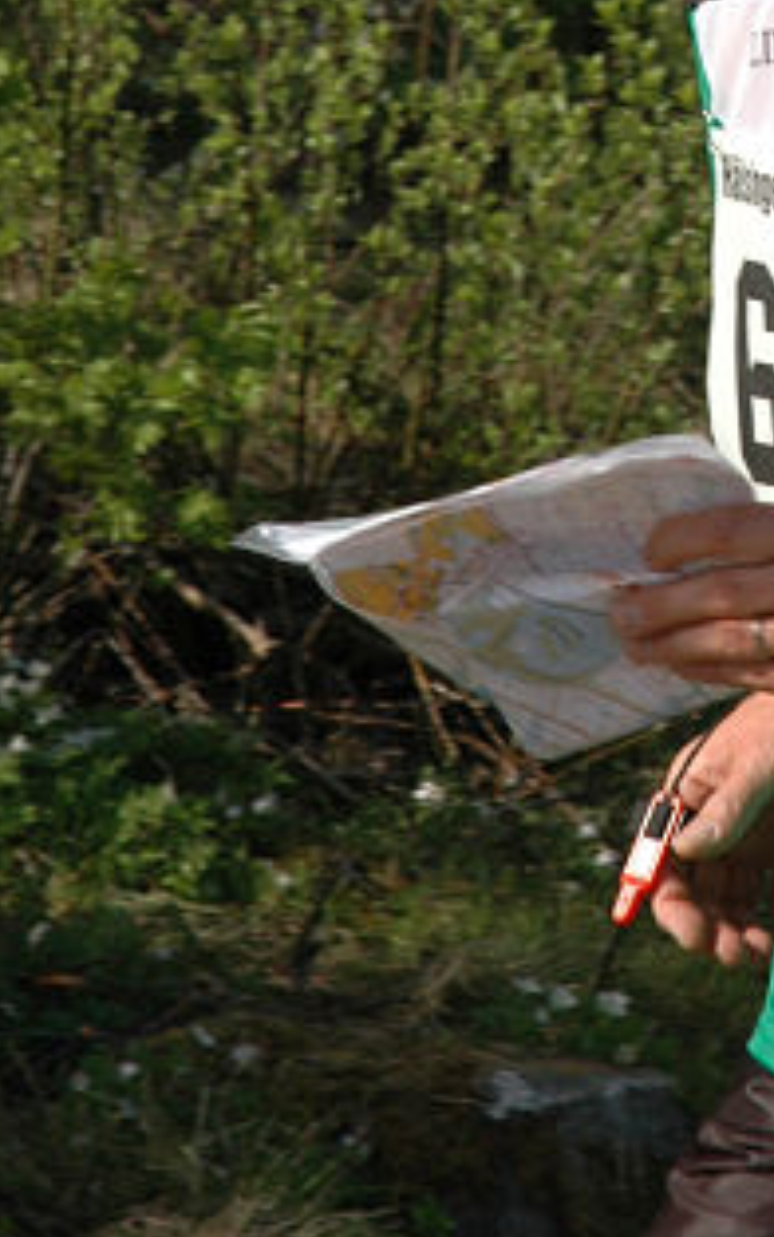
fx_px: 9201
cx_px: 879
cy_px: 111
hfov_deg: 4.8
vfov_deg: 7.7
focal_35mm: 273
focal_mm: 70
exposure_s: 1/500
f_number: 9
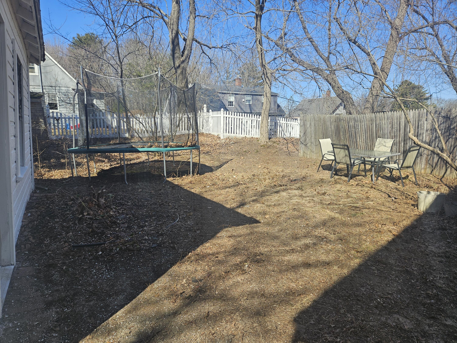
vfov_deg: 58.9
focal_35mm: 23
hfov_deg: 73.9
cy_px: 172
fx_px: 304
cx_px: 228
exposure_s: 1/917
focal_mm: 5.4
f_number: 1.8
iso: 25
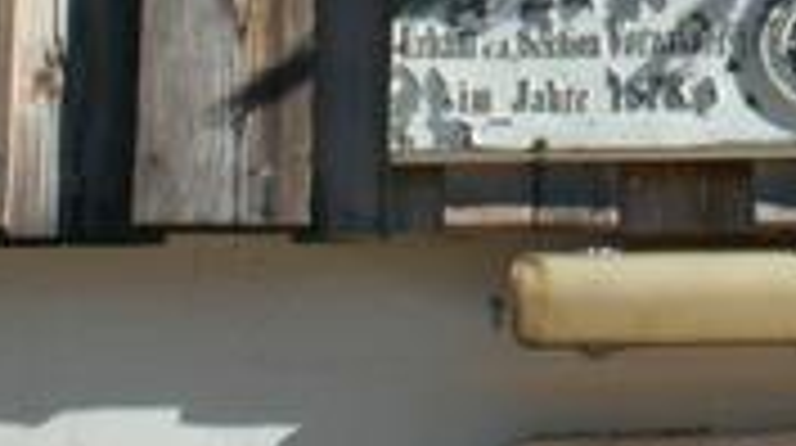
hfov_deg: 8.9
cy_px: -473
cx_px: 1129
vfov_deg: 5.0
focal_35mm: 237
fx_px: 4996
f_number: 5
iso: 50
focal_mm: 10.05
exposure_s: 1/500
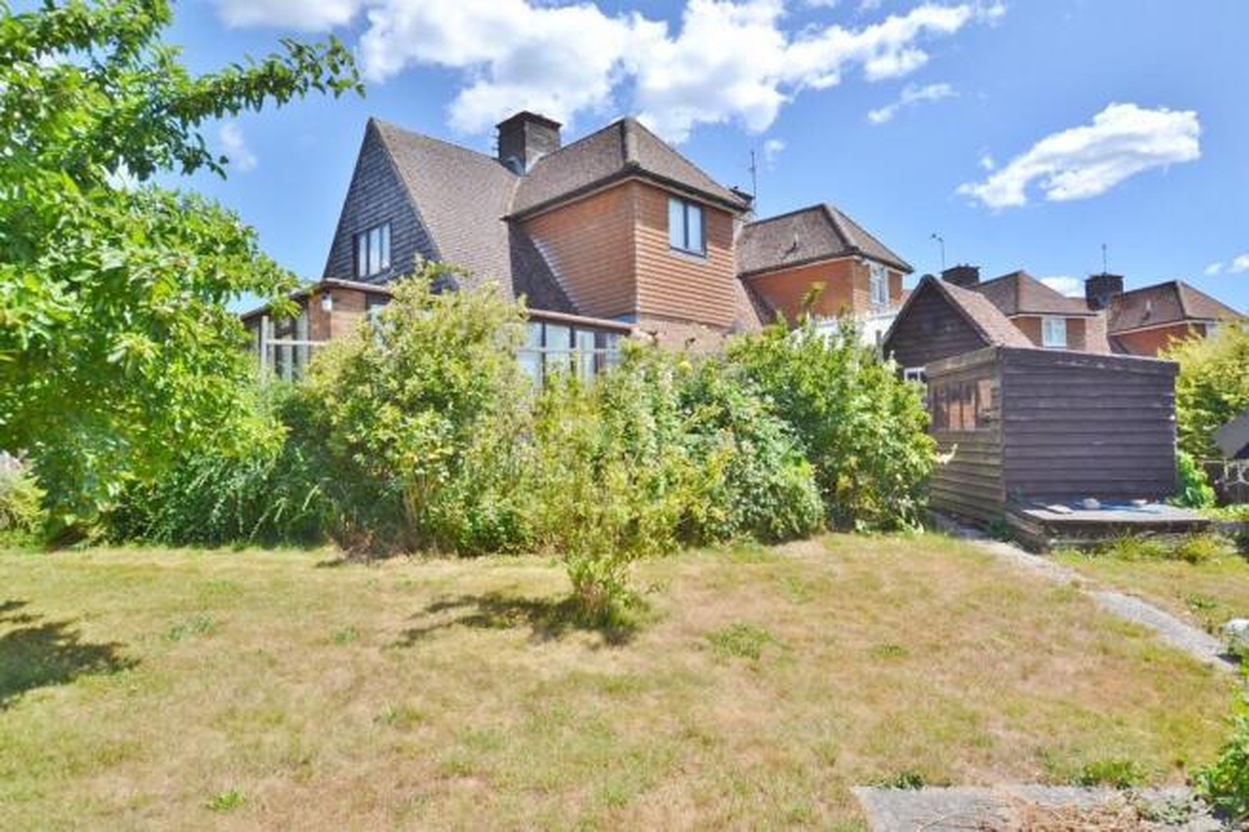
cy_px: 416
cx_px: 624
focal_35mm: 21
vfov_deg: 59.5
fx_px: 728
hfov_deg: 81.2
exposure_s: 1/250
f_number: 8
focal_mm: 14
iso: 100
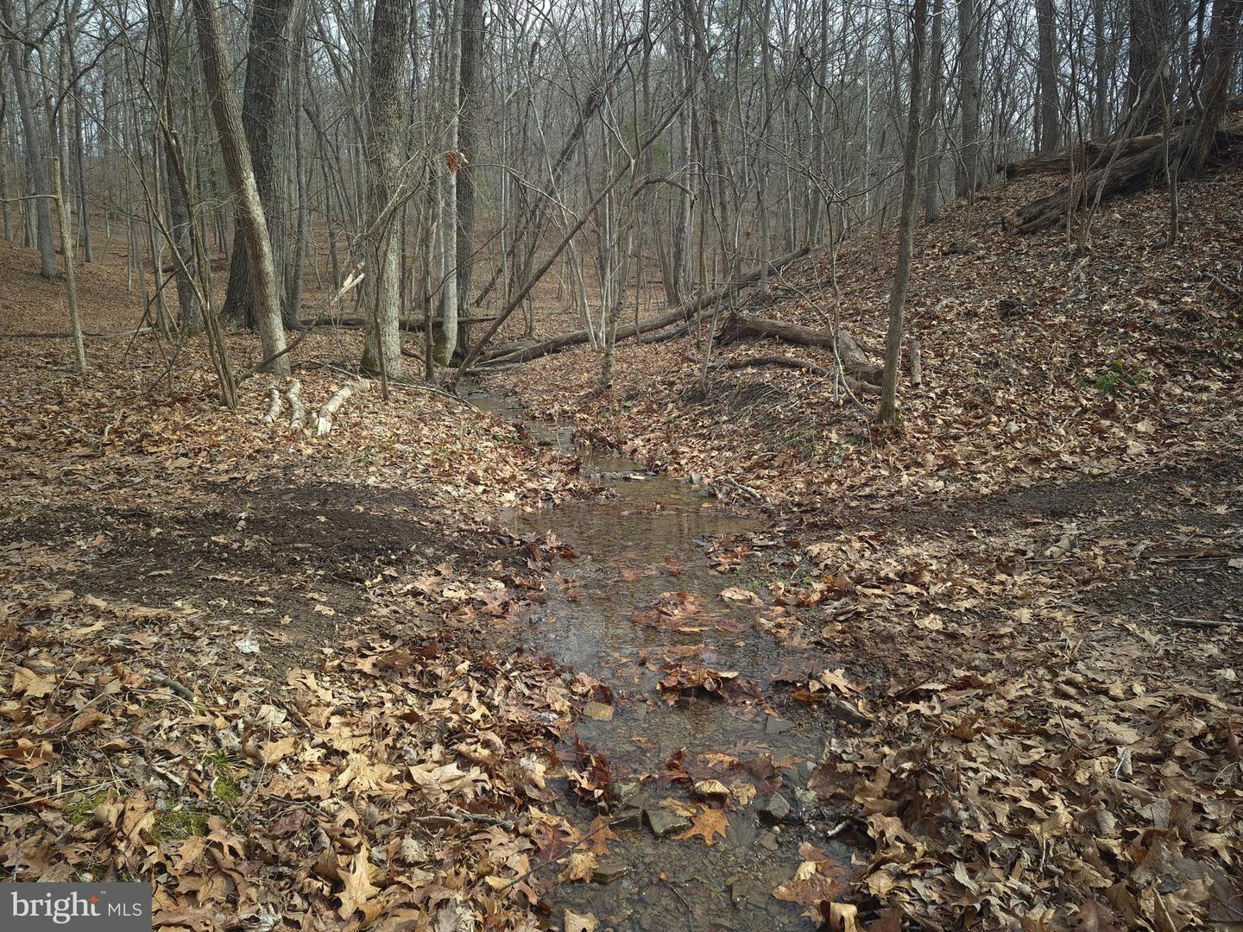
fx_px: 826
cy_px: 466
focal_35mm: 23
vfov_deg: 58.9
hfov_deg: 73.9
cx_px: 622
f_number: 1.8
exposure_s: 1/212
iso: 25
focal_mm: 5.4
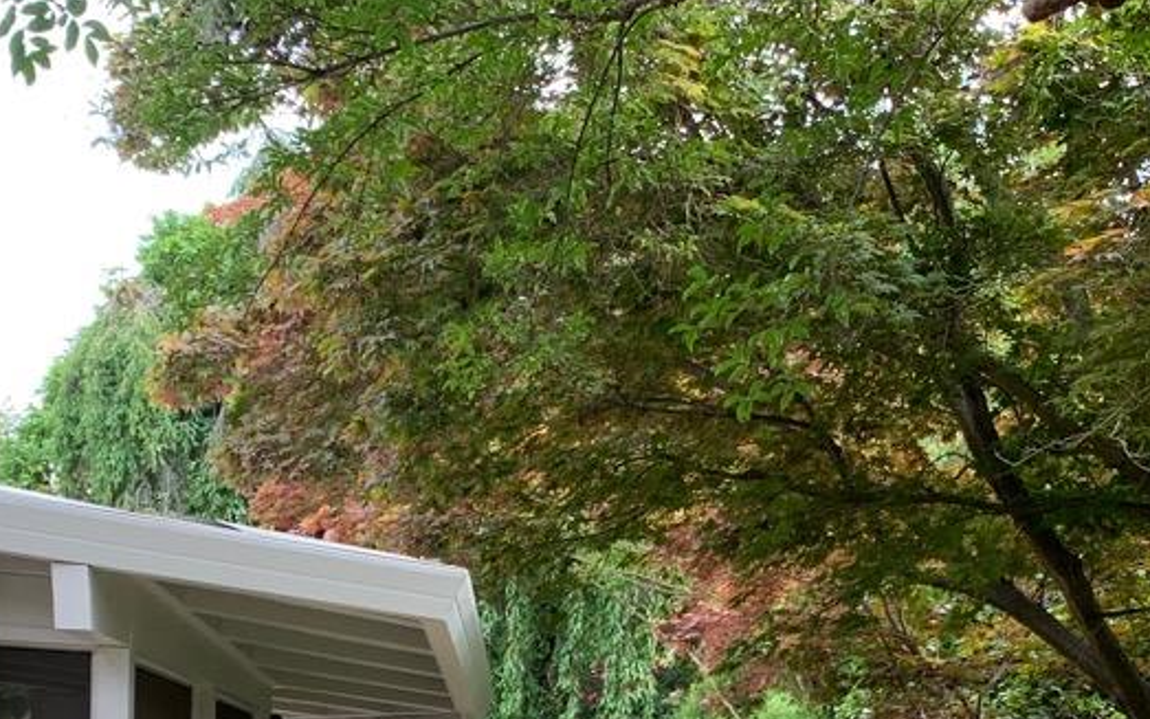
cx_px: 499
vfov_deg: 16.0
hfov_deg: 26.1
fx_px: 2476
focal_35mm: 79
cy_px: 830
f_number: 1.8
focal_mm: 4.25
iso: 25
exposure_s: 1/152
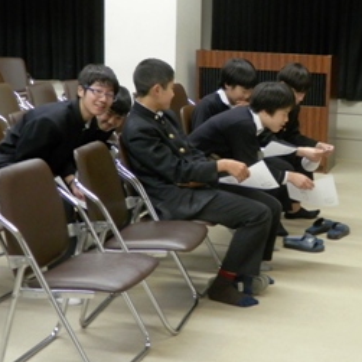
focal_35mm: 63
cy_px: 147
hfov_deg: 26.9
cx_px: 274
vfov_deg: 27.2
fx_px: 745
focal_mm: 7.3
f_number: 3.7
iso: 200
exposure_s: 1/10
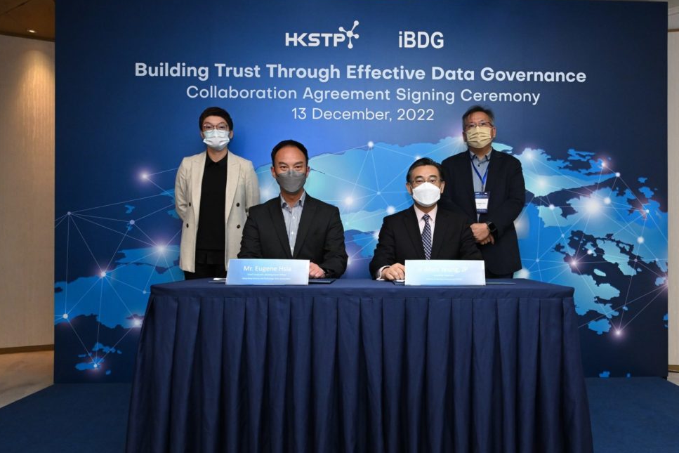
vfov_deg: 65.9
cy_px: 222
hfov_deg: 88.3
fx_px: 350
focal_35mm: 19
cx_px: 353
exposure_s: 1/160
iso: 3200
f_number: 7.1
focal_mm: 17.5
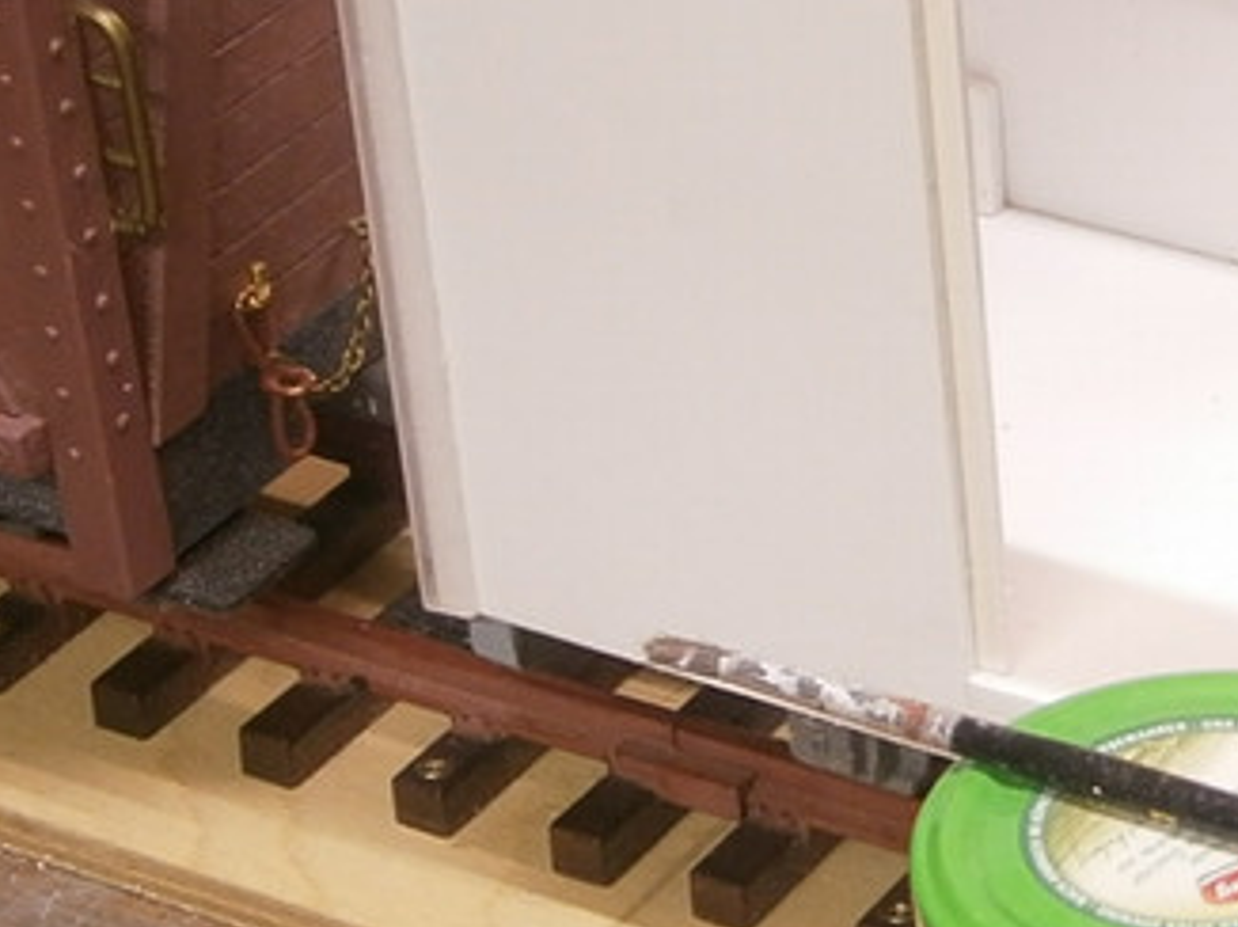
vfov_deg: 9.6
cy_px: 452
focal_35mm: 154
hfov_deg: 12.7
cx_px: 1282
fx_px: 5504
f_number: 3.4
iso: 125
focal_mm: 8.3
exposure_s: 1/8
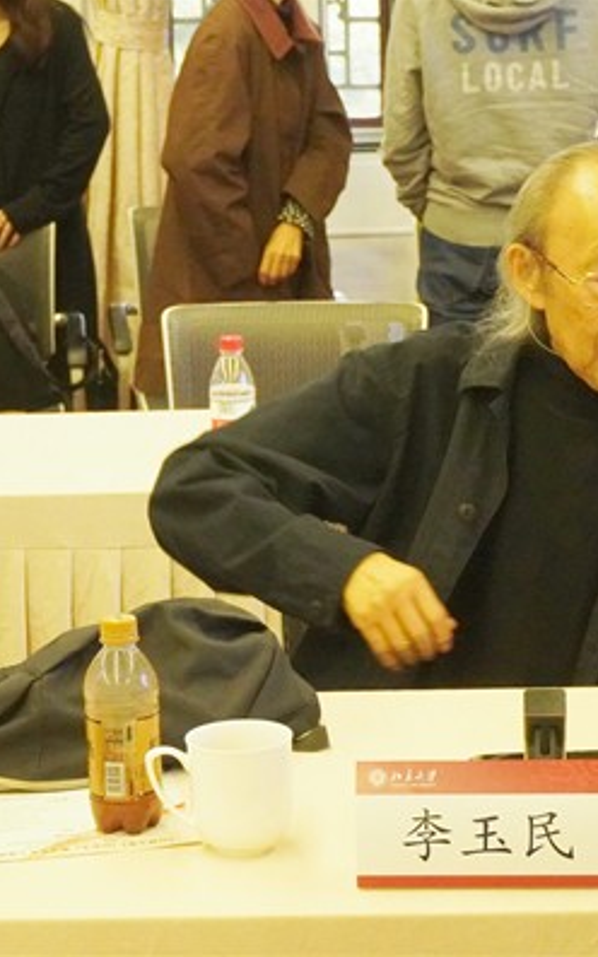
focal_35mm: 97
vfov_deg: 21.4
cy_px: 477
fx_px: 2530
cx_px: 289
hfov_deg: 13.5
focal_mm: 42
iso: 10000
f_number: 8
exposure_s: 1/100
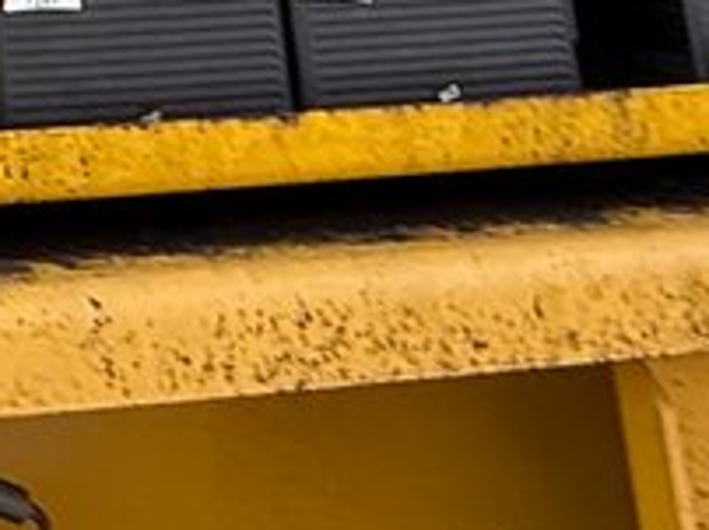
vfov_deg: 10.3
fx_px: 2148
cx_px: -279
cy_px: -1051
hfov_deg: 17.3
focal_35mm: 105
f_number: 2.2
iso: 125
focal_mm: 2.22
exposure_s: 1/99
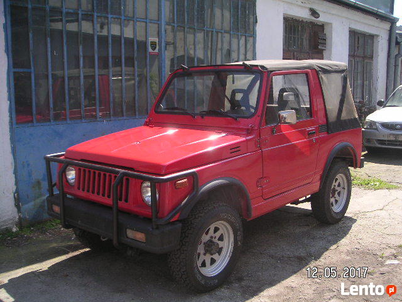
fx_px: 441
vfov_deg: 37.7
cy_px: 151
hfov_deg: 49.0
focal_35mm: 38
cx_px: 201
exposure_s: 1/350
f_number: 2.8
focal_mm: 6
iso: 50
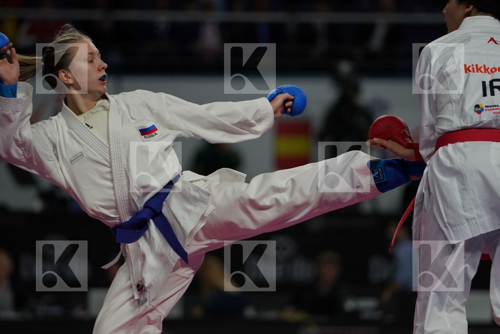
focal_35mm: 252
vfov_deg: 5.5
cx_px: 250
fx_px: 3500
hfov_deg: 8.2
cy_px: 167
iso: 640
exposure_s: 1/1000
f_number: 2.8
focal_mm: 168
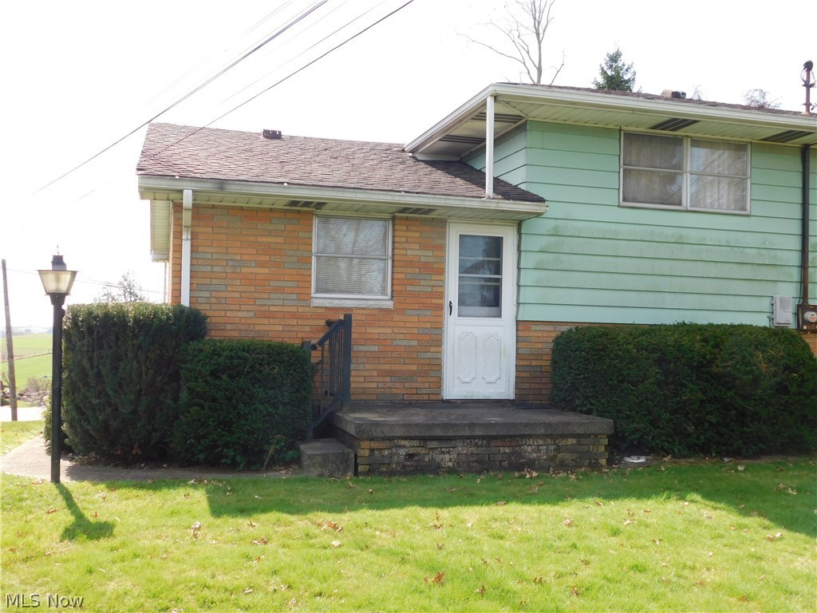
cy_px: 306
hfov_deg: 51.4
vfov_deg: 39.7
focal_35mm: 36
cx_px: 408
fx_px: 850
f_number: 3.5
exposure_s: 1/320
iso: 125
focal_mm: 6.3
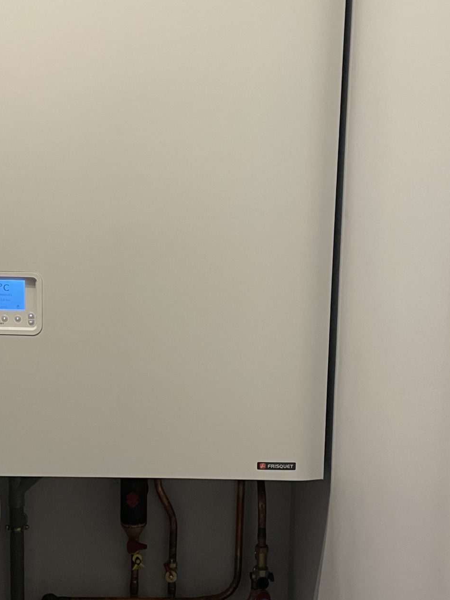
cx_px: 189
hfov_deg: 27.5
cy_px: 319
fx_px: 919
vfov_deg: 36.2
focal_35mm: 53
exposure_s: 1/55
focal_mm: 4.2
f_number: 1.6
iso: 200
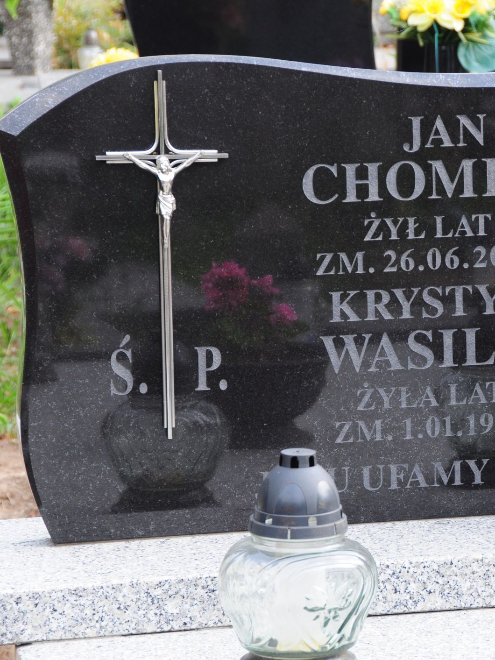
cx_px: 447
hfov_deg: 9.7
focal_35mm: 153
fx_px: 2917
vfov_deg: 12.9
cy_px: 332
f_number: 7.1
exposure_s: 1/250
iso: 400
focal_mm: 70
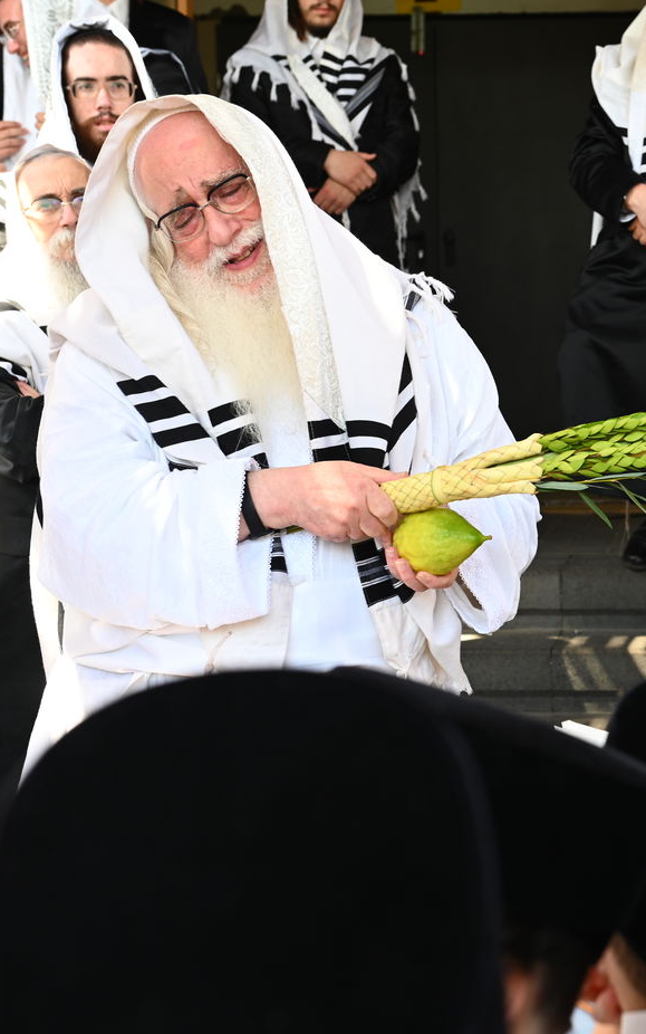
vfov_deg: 26.8
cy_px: 519
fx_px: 2168
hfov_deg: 16.6
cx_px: 650
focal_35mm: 77
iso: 200
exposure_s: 1/125
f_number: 5.6
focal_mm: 50
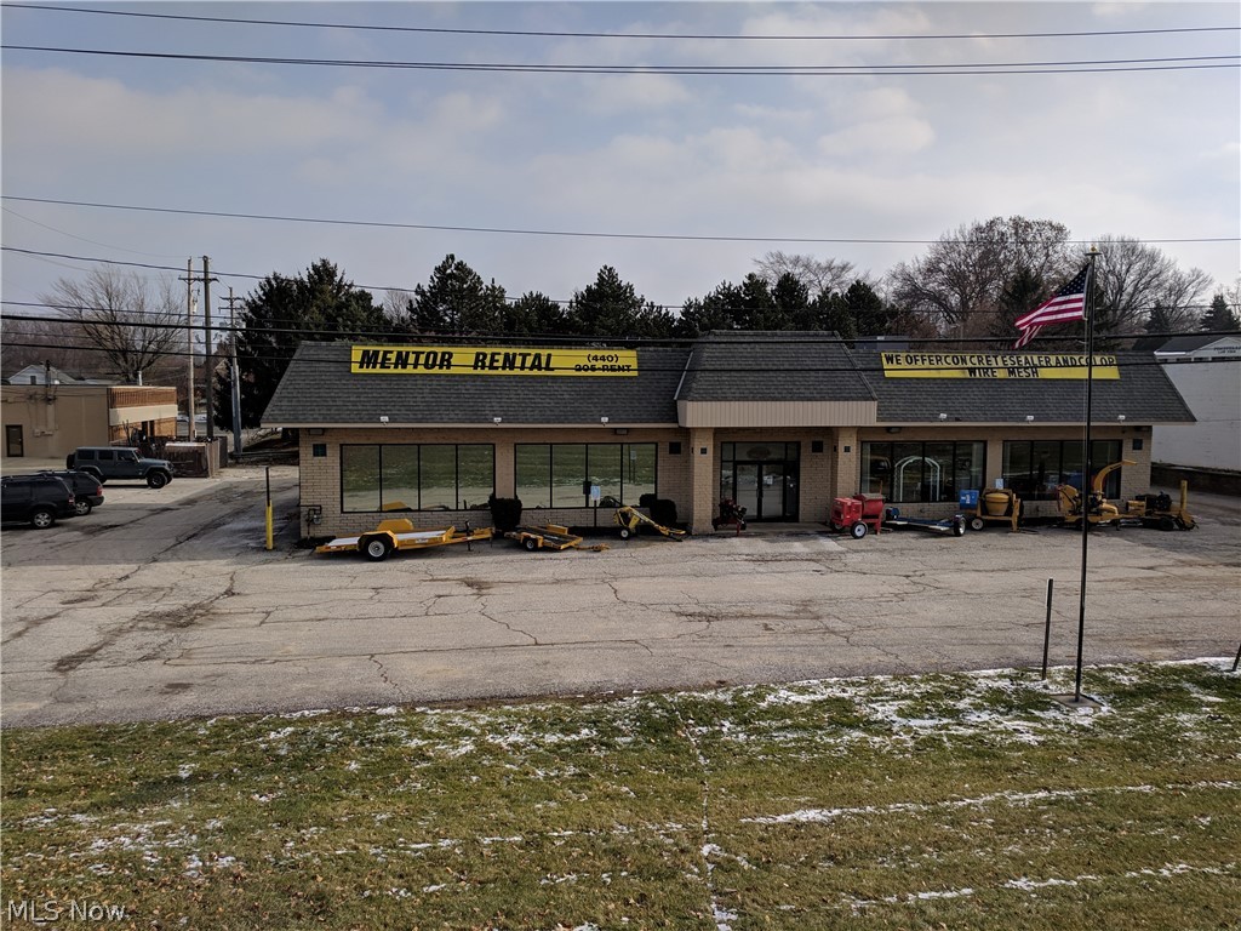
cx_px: 620
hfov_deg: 67.3
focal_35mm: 26
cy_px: 466
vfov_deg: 53.1
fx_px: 932
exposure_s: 1/2660
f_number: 2
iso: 50
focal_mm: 4.67
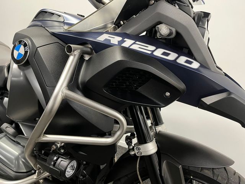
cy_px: 92
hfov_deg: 67.3
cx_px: 122
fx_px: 184
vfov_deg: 53.1
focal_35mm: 26
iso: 320
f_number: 1.6
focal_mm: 5.1
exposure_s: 1/50
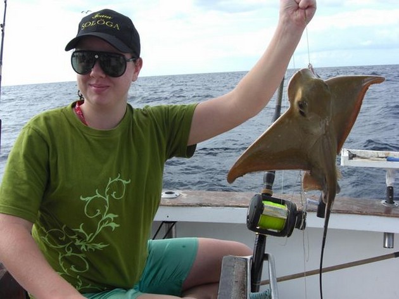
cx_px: 200
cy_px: 150
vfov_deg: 37.7
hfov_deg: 49.0
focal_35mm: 38
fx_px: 438
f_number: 4
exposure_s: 1/400
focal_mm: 7.9
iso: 80
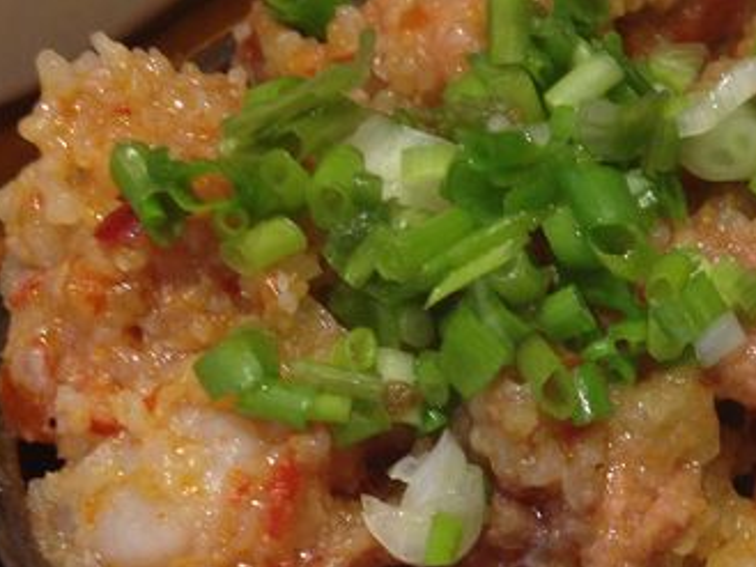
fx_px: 1857
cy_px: 503
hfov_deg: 22.6
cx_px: 646
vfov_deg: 17.1
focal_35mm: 85
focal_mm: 4.28
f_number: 2.4
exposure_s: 1/20
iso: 80
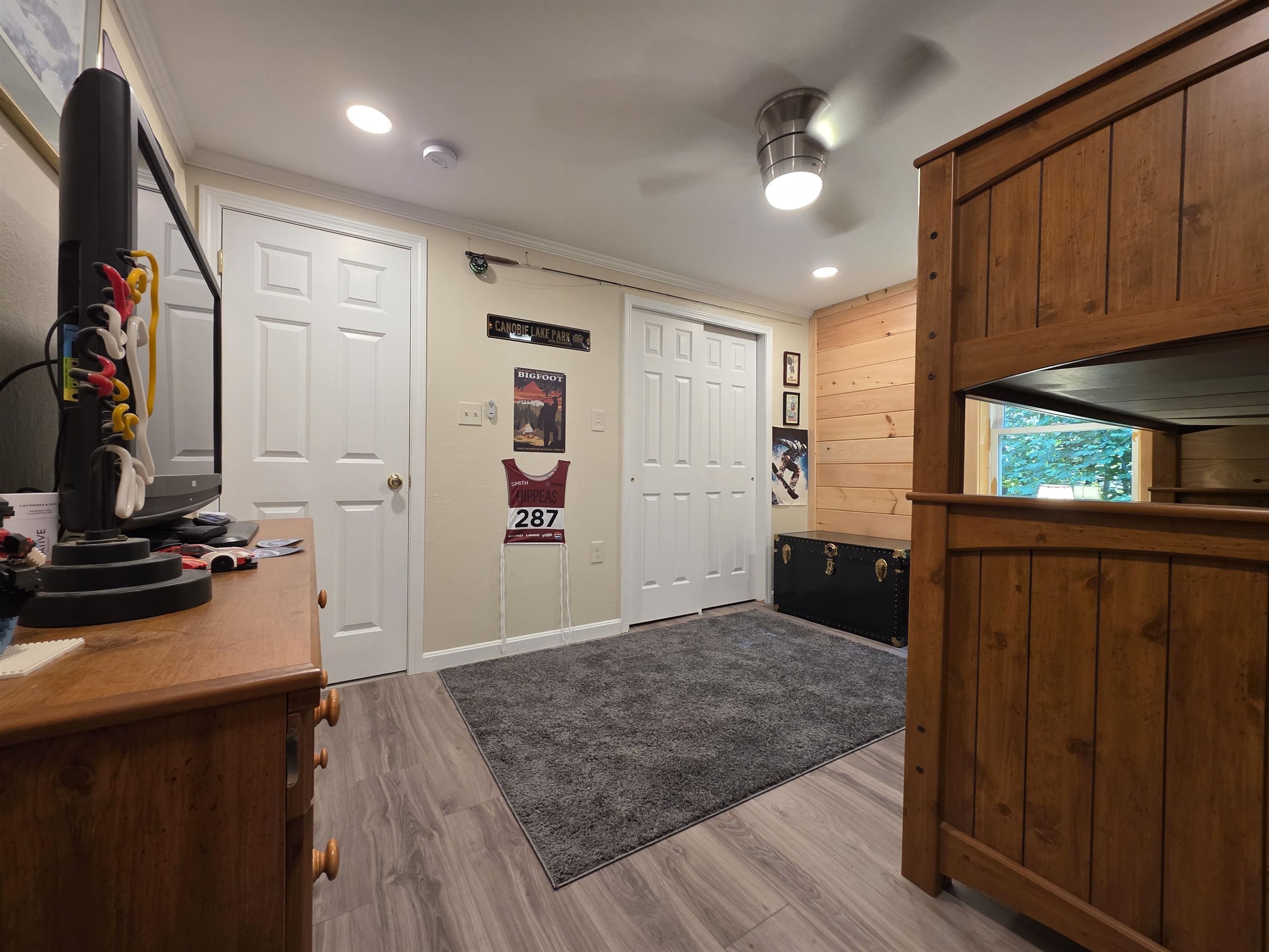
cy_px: 476
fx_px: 477
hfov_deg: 106.2
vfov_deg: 89.9
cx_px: 634
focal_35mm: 13
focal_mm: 2.2
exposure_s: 1/60
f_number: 1.9
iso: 200
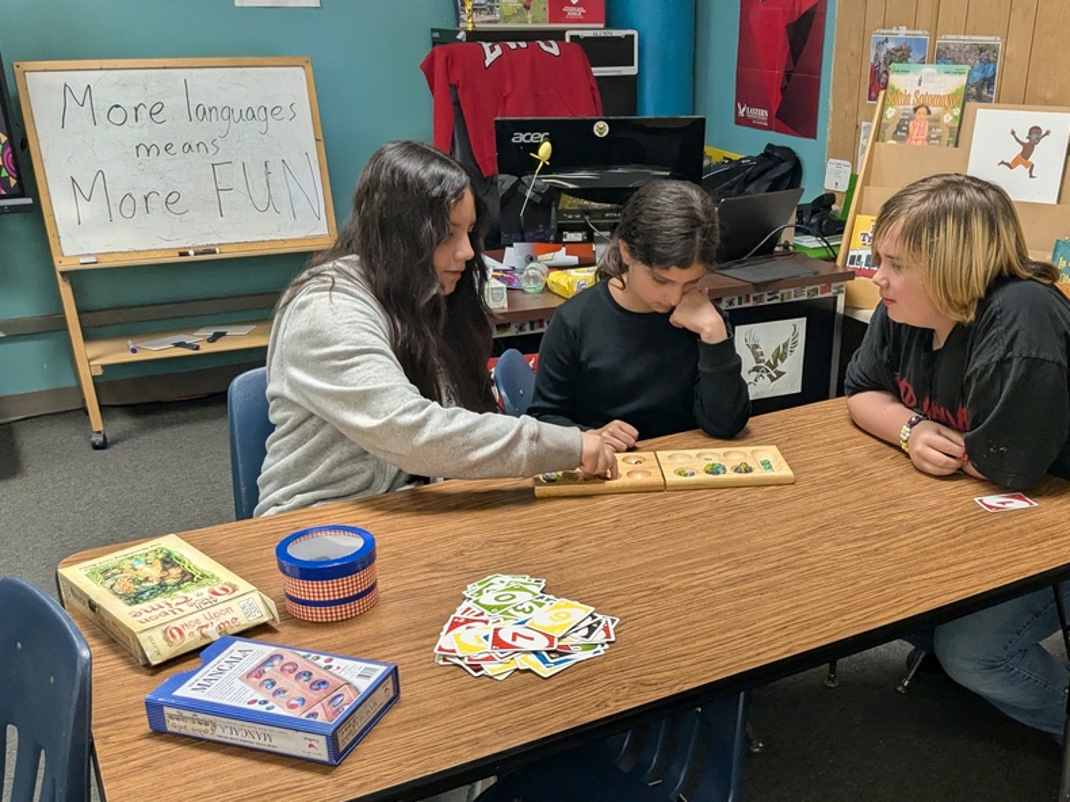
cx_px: 656
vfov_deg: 40.4
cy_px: 508
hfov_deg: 52.2
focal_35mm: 35
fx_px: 1082
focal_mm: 4.38
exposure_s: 1/120
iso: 383
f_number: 1.73
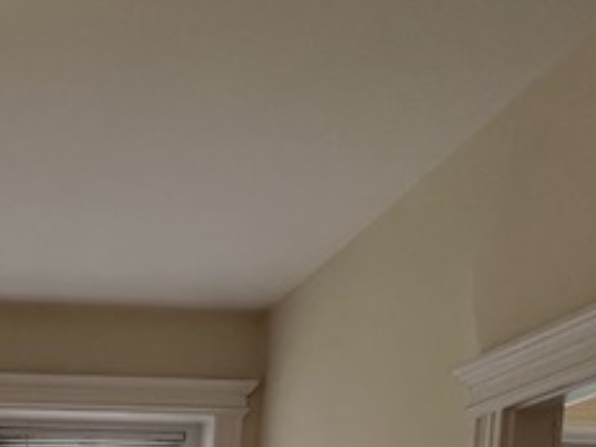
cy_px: 739
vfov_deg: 23.0
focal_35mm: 45
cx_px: -52
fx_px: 774
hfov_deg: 36.1
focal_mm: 1.57
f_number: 1.8
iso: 64
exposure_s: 1/120
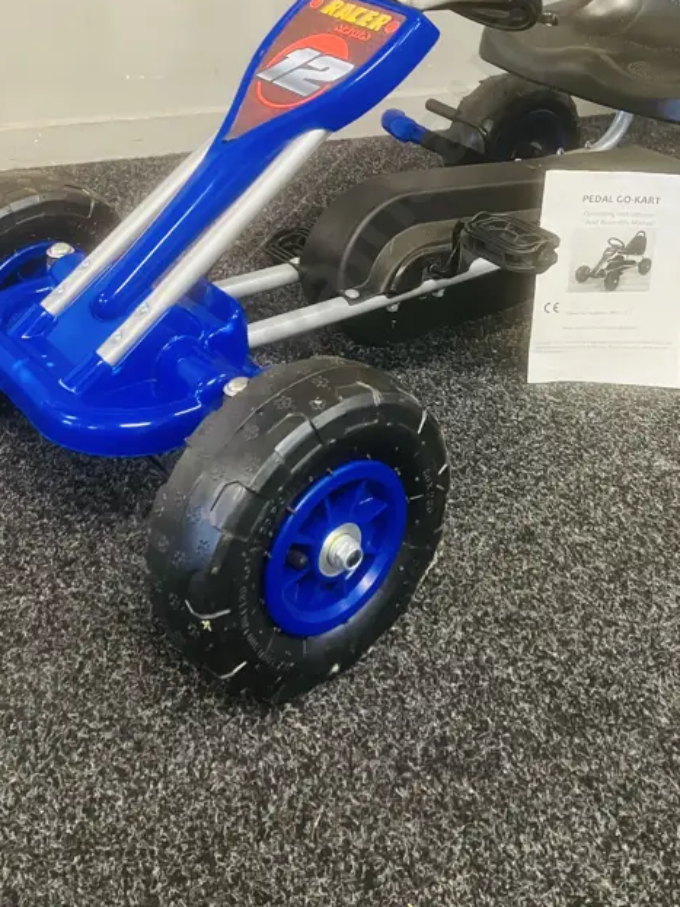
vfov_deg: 39.7
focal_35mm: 46
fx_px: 1205
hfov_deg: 31.4
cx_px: 402
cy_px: 191
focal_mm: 3.99
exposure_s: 1/33
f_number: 1.8
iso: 250
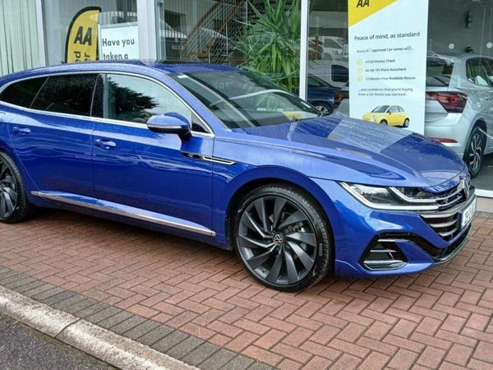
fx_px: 370
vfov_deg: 53.1
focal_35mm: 26
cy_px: 185
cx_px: 246
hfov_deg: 67.3
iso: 25
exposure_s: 1/50
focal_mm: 3.98
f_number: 1.8
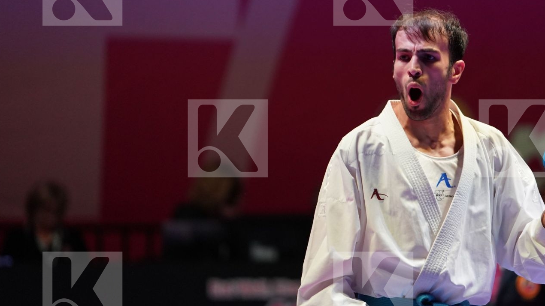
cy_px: 138
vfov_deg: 4.1
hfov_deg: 7.3
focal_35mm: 297
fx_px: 4291
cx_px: 373
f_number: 2.8
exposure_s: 1/1000
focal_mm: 200
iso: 2500
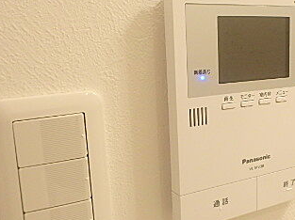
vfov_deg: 33.5
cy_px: 95
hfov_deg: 42.1
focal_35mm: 43
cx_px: 232
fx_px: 366
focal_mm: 3.7
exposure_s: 1/30
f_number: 3.5
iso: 250
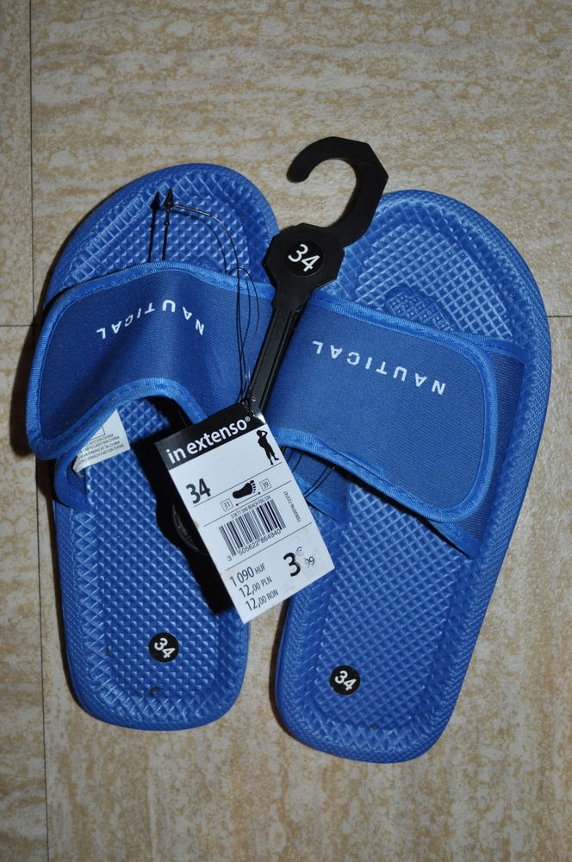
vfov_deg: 49.6
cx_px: 286
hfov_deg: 34.1
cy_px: 431
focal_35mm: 39
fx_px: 932
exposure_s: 1/60
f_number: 4.2
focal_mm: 26
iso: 800
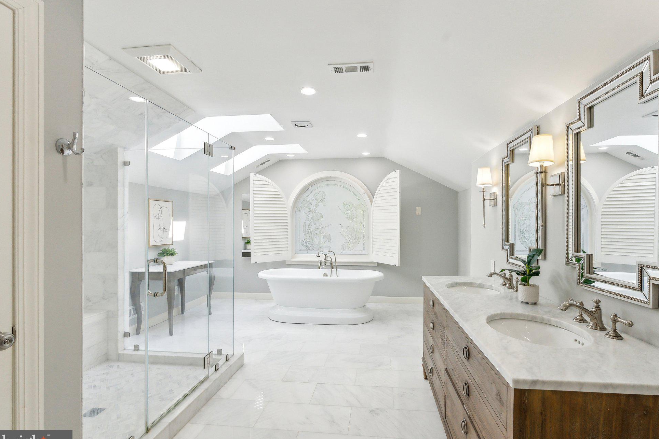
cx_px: 347
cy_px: 222
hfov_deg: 93.2
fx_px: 311
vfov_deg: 70.5
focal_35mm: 17
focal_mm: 16
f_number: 9
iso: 1600
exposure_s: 1/125
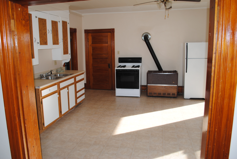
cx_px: 118
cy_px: 80
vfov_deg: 43.7
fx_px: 198
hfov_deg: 61.9
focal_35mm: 30
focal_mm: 20
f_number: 3.8
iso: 100
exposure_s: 1/160
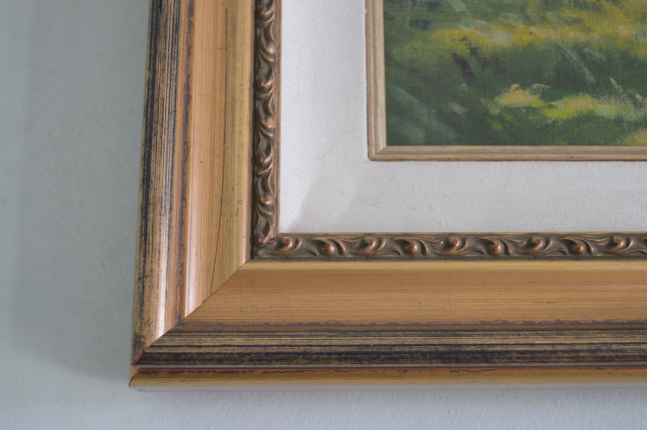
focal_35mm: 51
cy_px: 215
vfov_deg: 26.4
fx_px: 916
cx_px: 324
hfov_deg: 38.9
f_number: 4.5
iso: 640
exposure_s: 1/60
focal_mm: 34
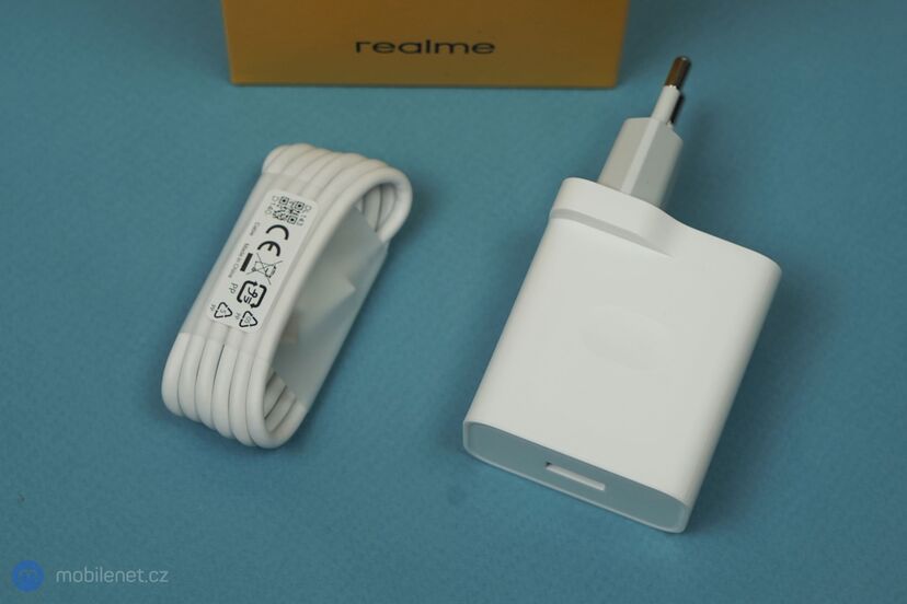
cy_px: 302
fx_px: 1562
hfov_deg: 32.4
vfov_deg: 21.9
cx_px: 454
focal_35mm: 62
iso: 500
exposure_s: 1/200
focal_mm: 62
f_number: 6.3
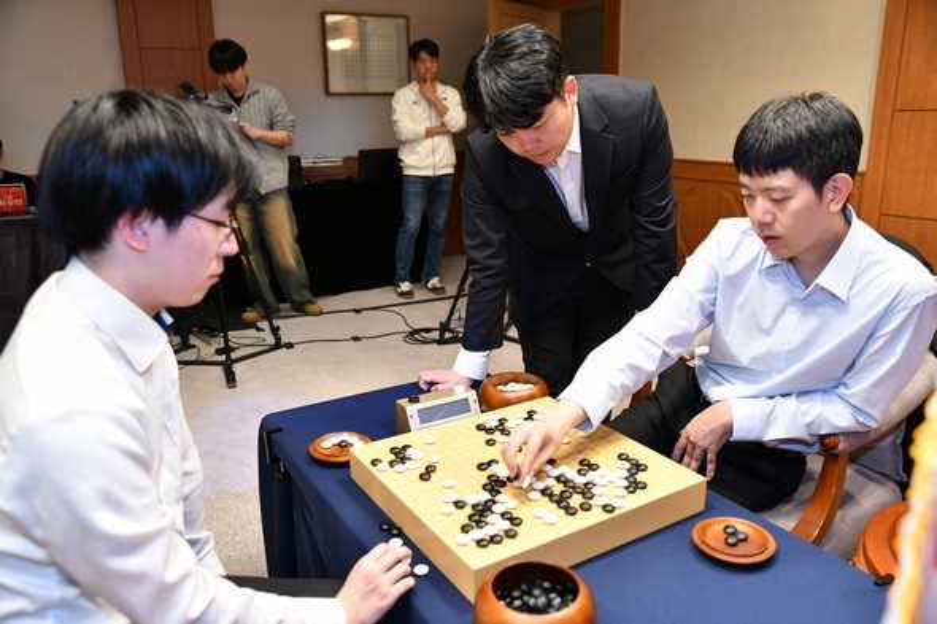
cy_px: 312
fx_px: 755
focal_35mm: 29
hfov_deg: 63.7
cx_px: 468
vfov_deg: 44.9
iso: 1000
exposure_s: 1/80
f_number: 3.2
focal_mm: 29
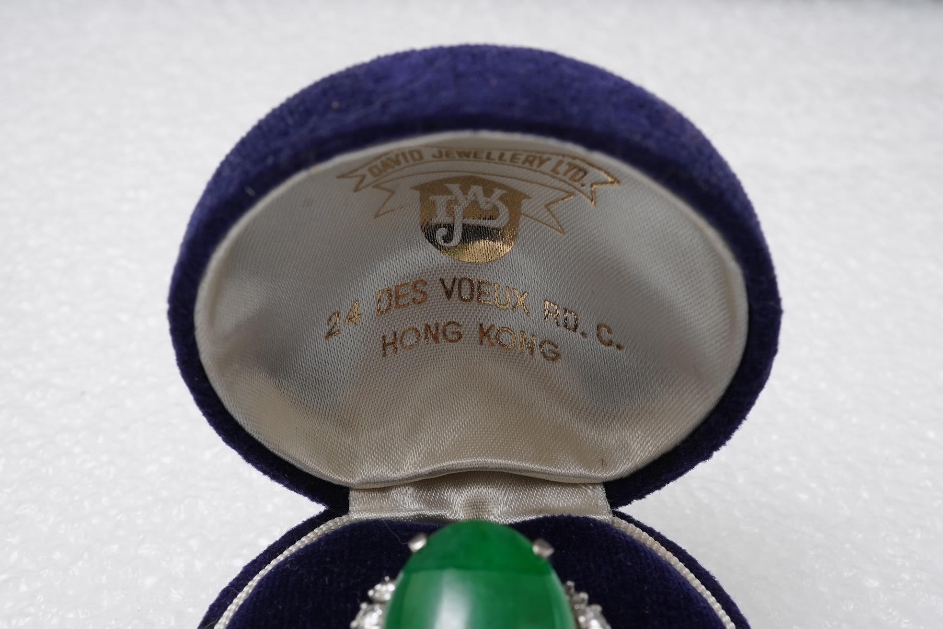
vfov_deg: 29.9
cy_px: 314
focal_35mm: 45
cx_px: 472
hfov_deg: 43.6
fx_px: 1179
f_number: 22
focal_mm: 30
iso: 500
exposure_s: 1/125
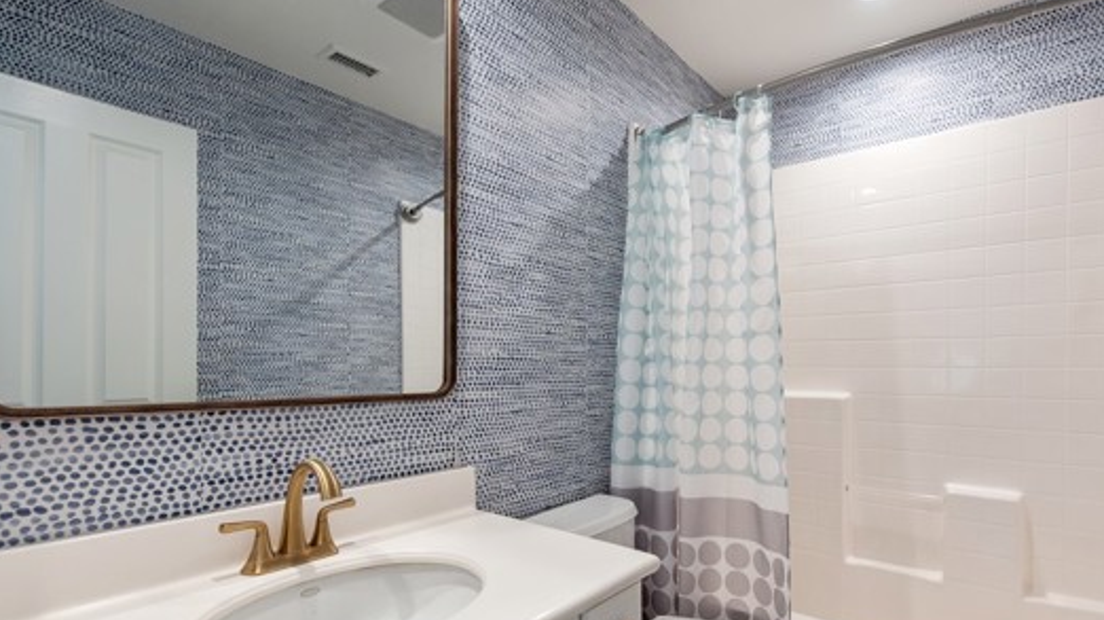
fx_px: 527
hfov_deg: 92.4
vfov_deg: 60.7
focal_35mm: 18
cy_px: 350
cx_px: 605
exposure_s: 1/60
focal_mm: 14
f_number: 4
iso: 400
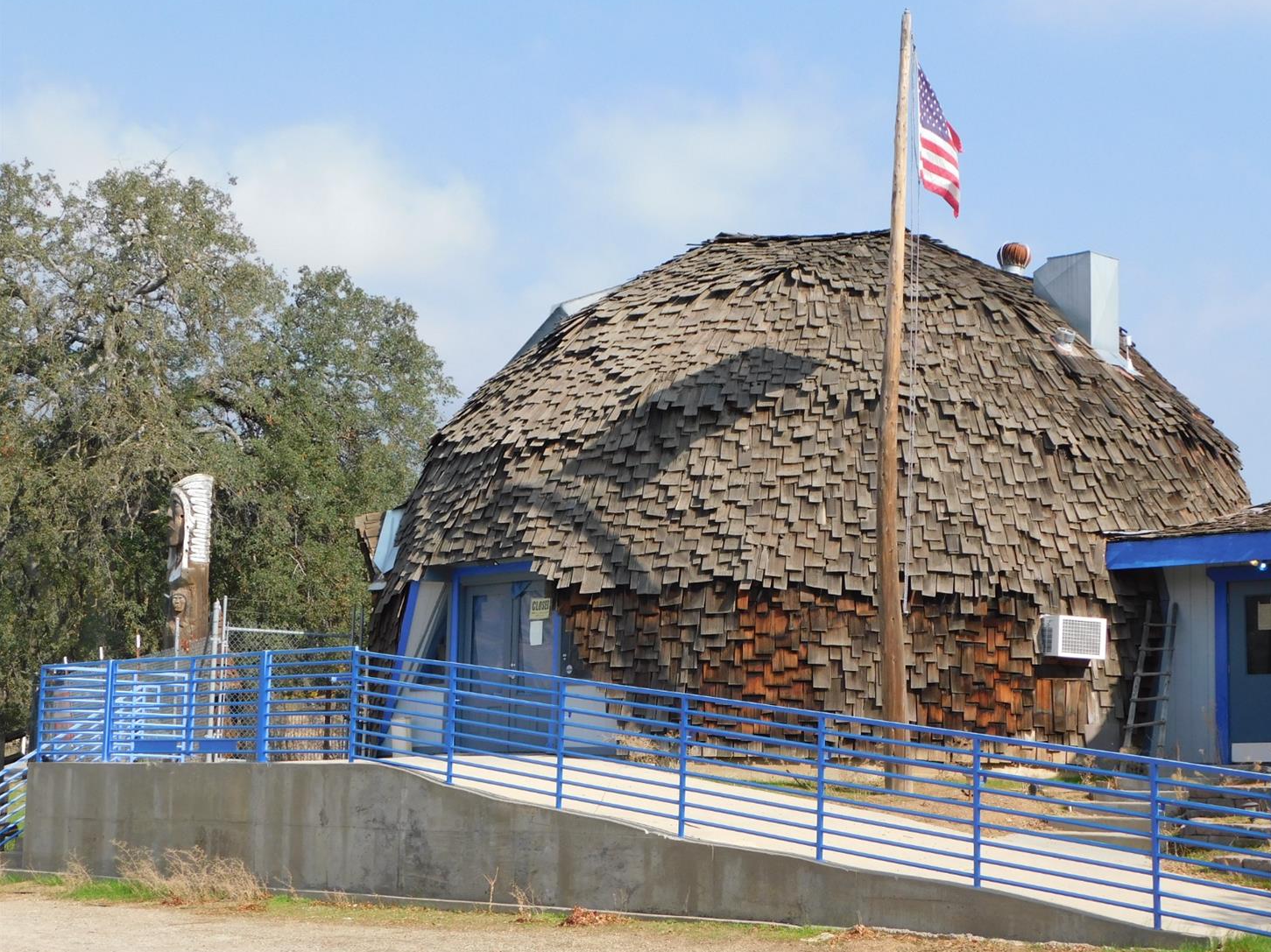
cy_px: 483
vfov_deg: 24.0
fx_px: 2239
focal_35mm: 61
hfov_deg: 31.7
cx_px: 656
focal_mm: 10.4
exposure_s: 1/640
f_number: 4
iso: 125
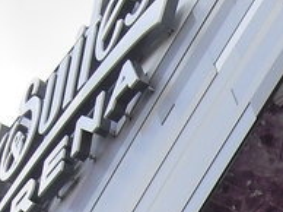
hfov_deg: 9.8
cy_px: 442
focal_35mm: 191
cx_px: 534
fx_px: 1560
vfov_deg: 7.4
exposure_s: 1/180
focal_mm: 6.3
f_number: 2.8
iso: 80
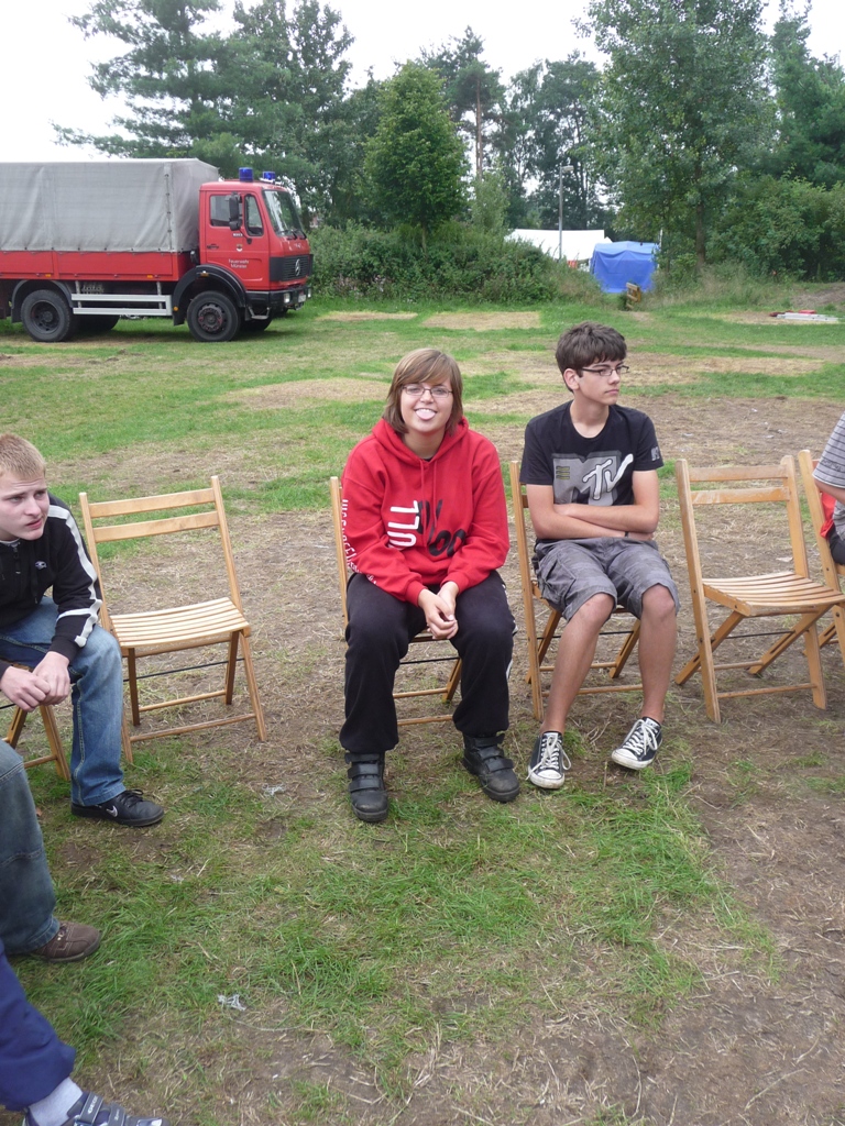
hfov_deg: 44.2
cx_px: 422
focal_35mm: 32
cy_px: 563
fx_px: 1042
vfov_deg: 56.8
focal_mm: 5.3
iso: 100
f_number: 3.5
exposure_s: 1/200
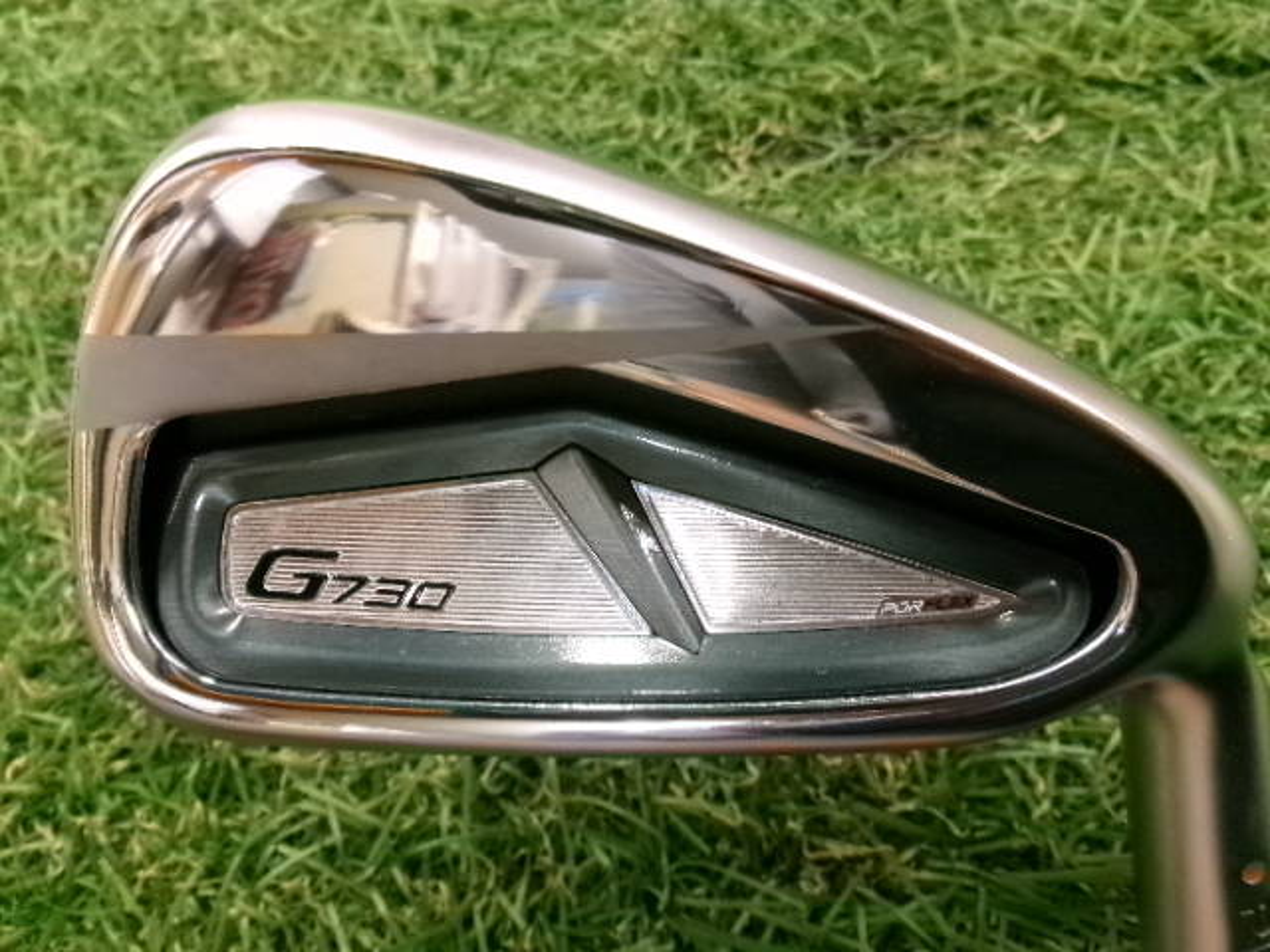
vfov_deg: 49.7
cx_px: 635
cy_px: 476
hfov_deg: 63.4
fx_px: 1027
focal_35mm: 28
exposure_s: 1/34
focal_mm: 5.1
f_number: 3.9
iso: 800
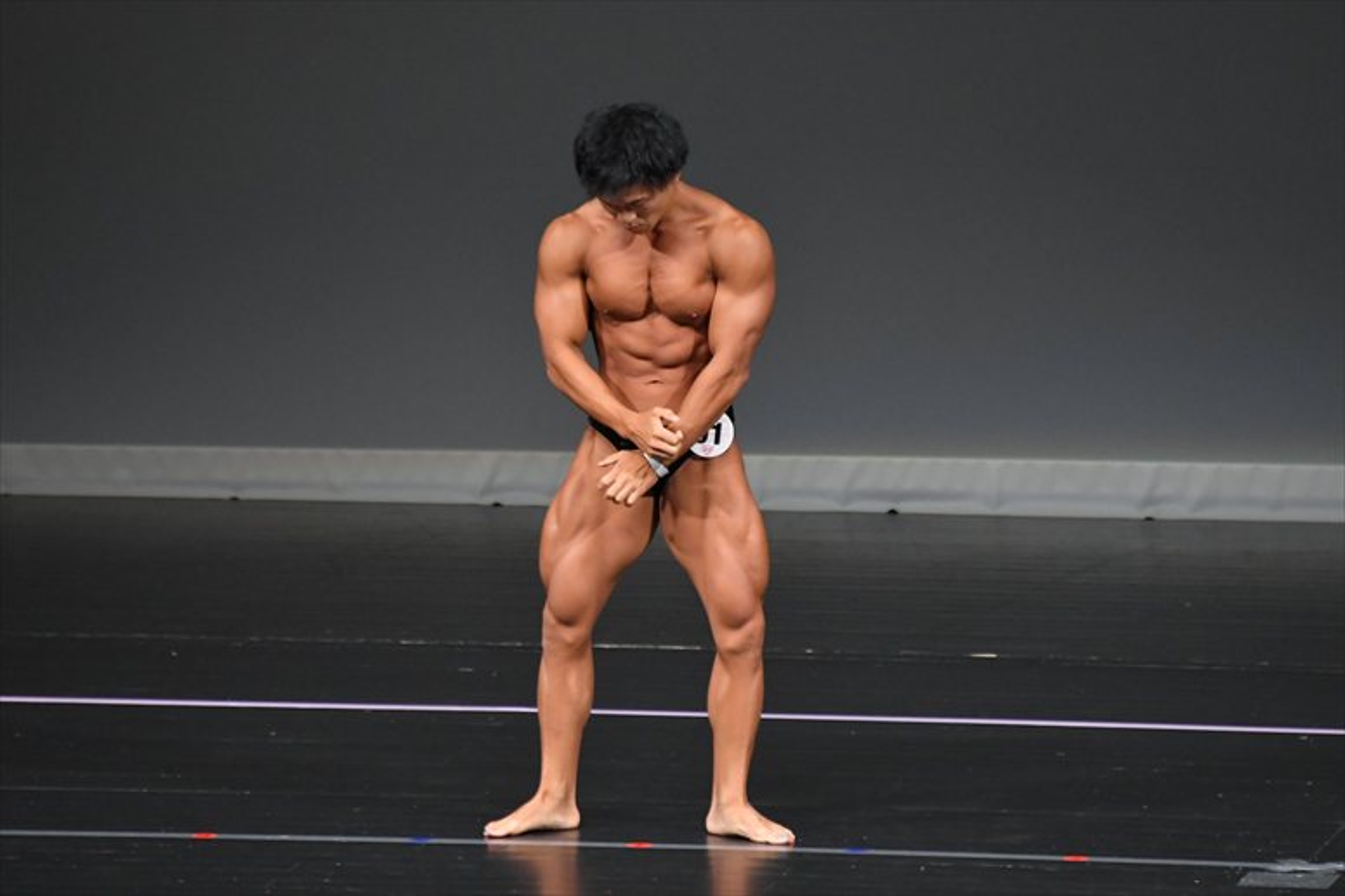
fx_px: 16805
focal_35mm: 450
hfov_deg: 4.6
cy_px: 448
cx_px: 672
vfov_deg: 3.1
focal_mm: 300
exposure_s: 1/400
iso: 4000
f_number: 5.6
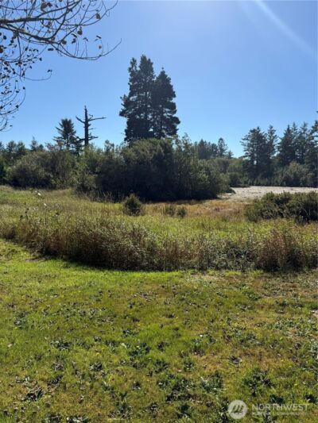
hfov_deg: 56.8
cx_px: 159
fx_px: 294
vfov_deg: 71.6
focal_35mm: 24
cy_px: 212
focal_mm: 6.76
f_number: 1.78
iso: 80
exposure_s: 1/5319
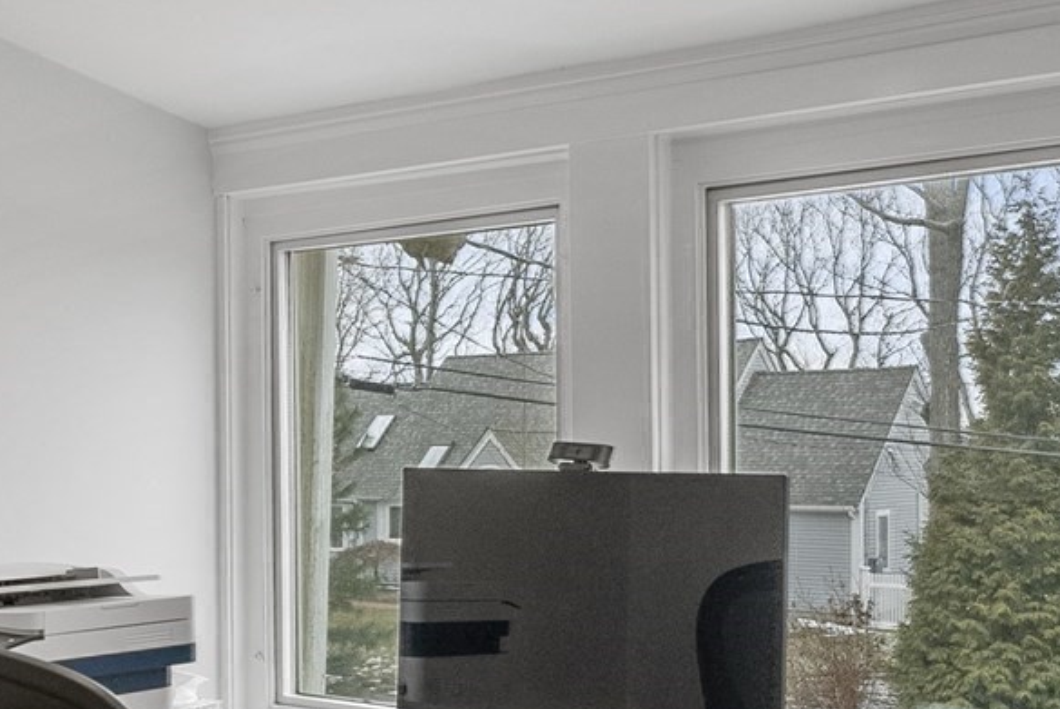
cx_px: 451
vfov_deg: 27.0
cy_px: 584
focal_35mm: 49
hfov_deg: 40.2
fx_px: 1444
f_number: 5
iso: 640
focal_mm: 14
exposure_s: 1/80
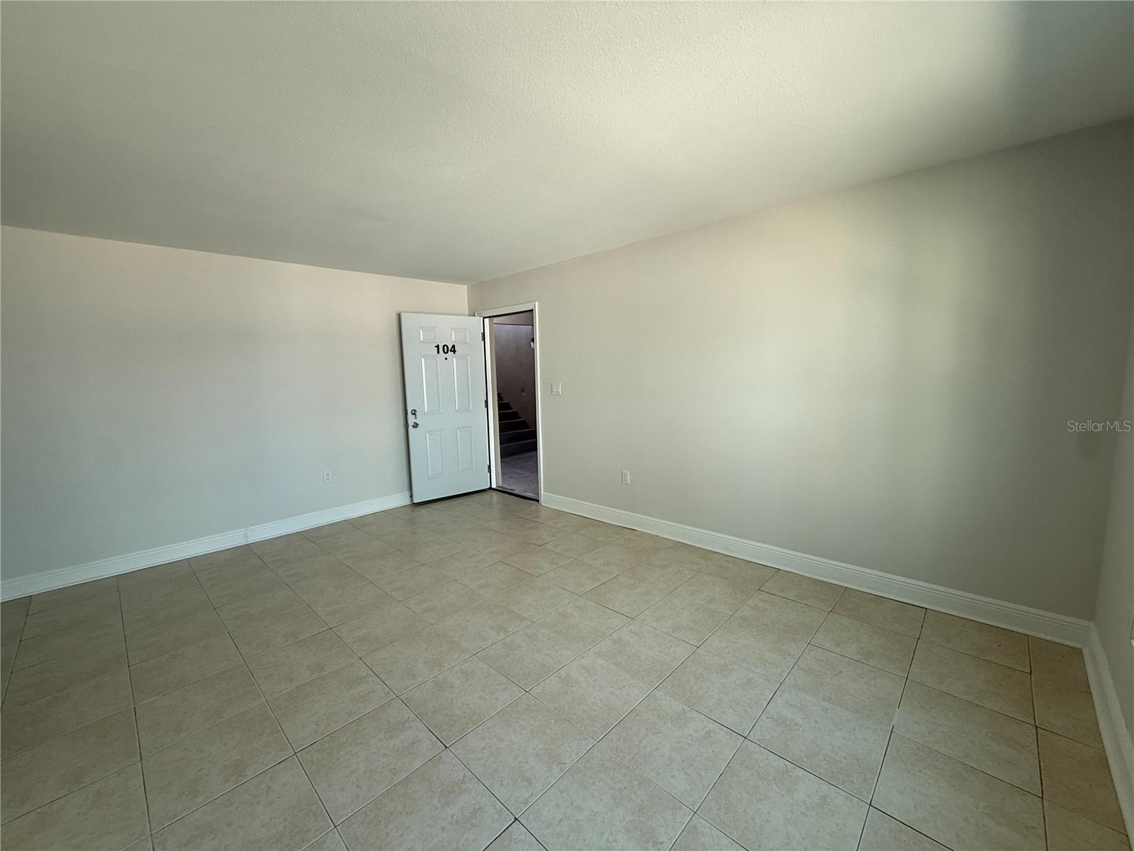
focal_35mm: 14
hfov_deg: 102.1
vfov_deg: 85.7
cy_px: 426
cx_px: 567
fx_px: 459
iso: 80
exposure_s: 1/99
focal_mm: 2.22
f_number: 2.2
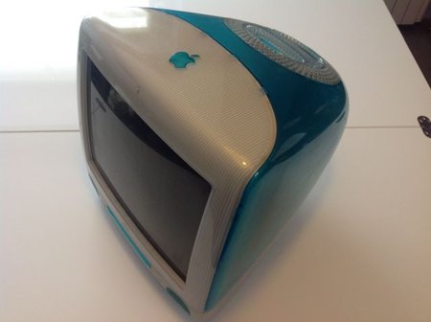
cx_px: 216
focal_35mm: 35
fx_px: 435
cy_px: 161
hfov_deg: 52.7
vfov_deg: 40.6
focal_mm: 4.28
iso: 80
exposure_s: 1/15
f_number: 2.4
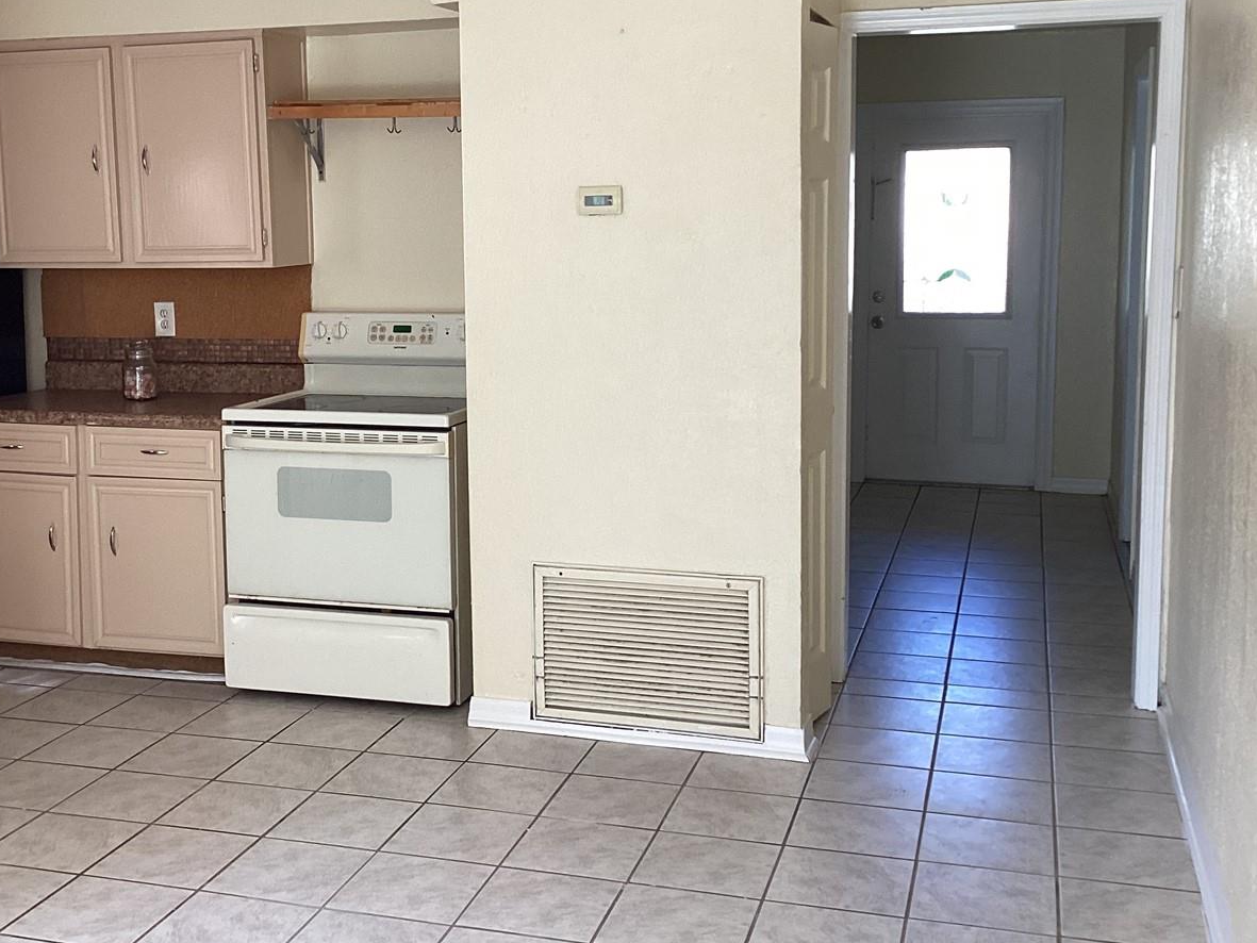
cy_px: 390
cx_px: 511
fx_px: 1525
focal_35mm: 42
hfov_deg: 44.6
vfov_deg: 34.3
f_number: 2.4
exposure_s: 1/120
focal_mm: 3.3
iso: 100
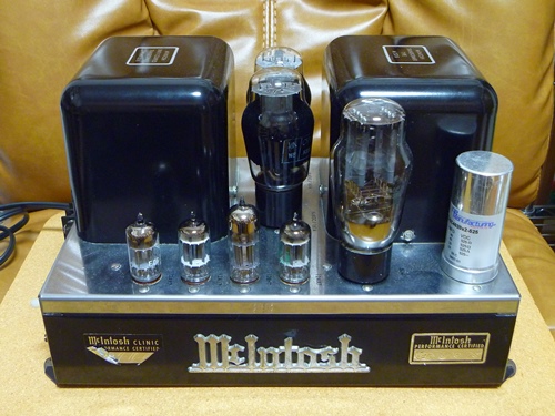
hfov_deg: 52.6
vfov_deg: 40.7
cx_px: 278
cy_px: 208
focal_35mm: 35
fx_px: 561
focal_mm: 6.3
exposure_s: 1/5
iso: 400
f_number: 3.5
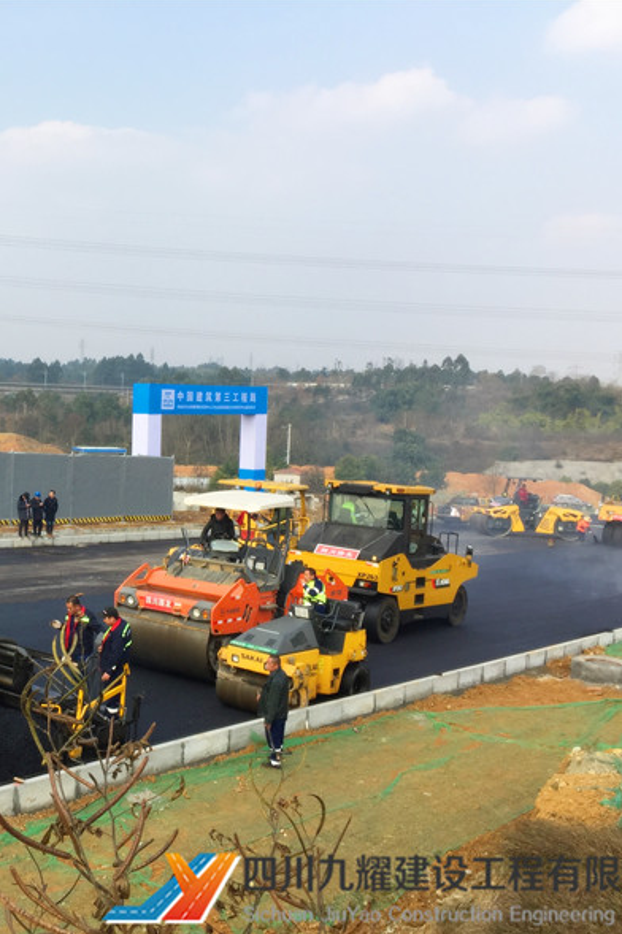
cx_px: 63
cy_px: 473
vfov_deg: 47.4
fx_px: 1064
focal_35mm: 41
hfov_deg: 31.1
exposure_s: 1/989
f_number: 2.2
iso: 32
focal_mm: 4.15
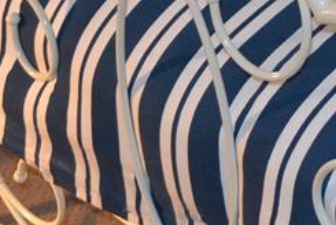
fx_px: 1645
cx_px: 573
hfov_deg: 11.0
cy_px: -374
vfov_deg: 7.2
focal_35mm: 176
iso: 560
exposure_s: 1/60
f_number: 3.5
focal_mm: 18
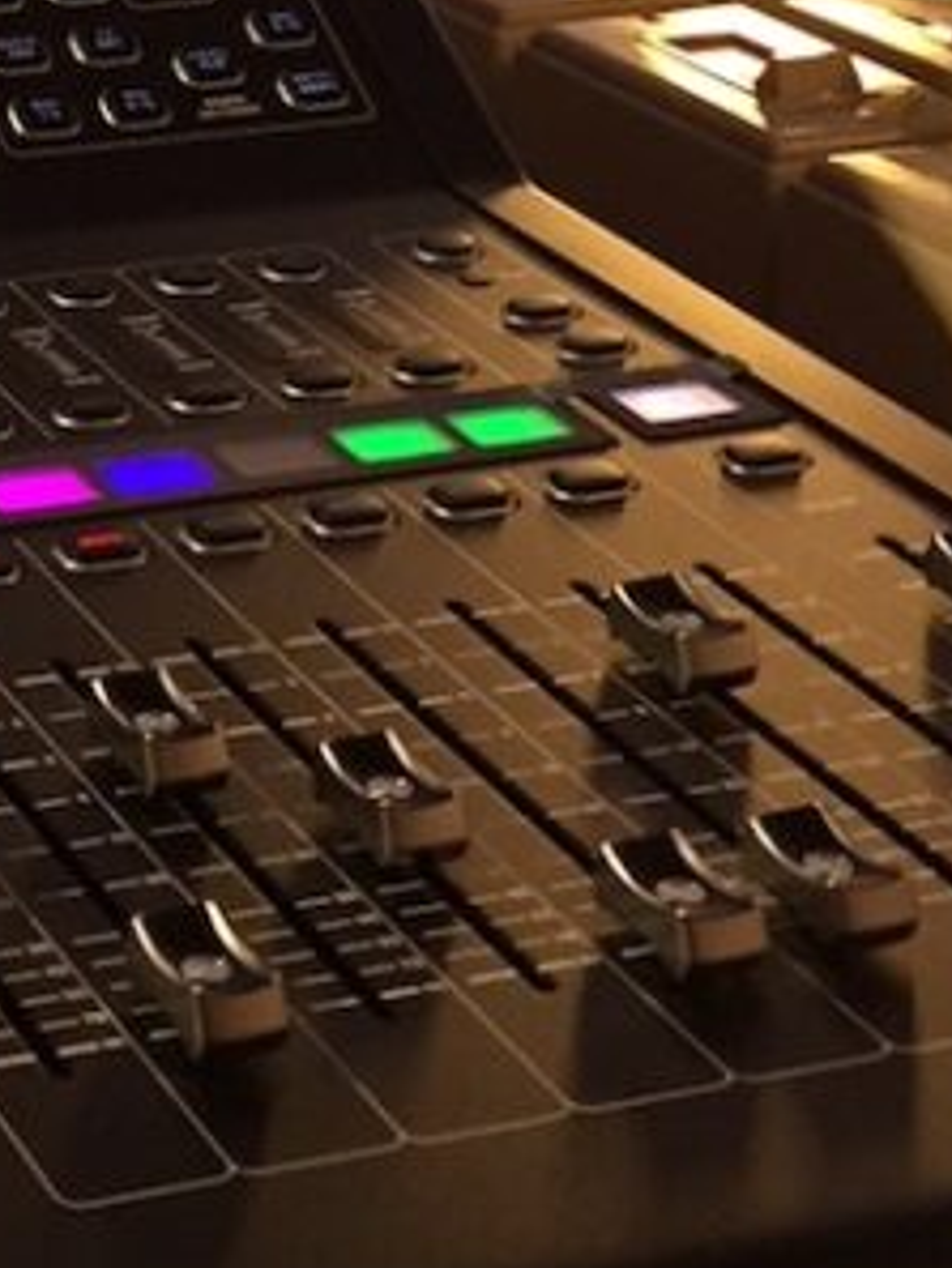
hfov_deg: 14.0
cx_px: -401
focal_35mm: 100
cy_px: -265
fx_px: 3664
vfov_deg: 18.6
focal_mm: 4.15
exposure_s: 1/30
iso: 125
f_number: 2.2
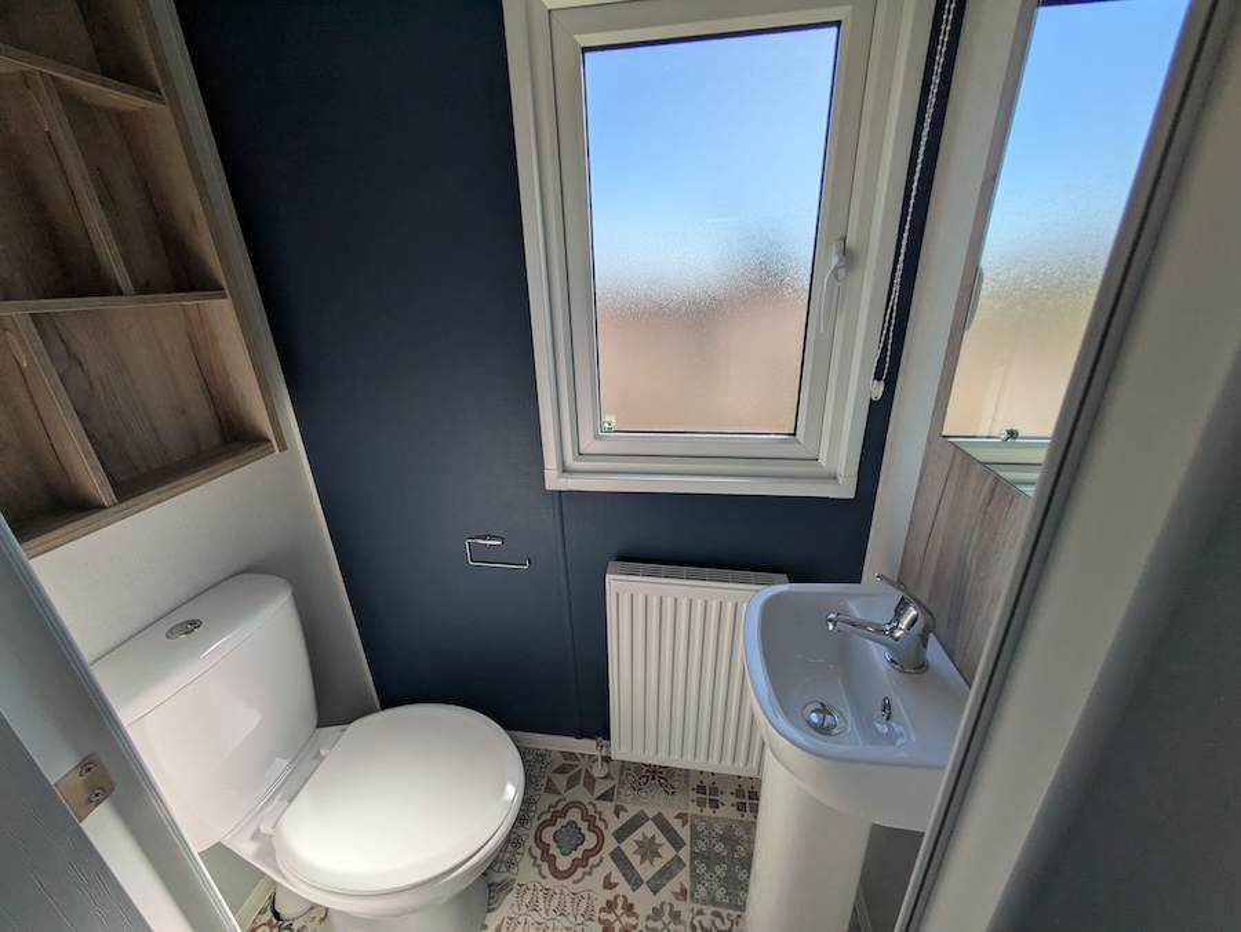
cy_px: 466
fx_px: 502
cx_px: 620
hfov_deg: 102.0
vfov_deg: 85.7
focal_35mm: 14
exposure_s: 1/1058
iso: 51
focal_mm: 1.83
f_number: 2.2
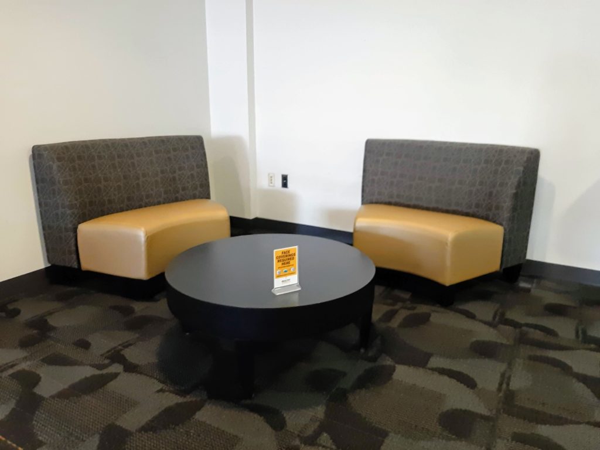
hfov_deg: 67.3
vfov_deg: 53.1
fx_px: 451
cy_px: 225
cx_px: 300
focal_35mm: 26
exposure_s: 1/25
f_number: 1.7
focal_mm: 3.93
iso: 200
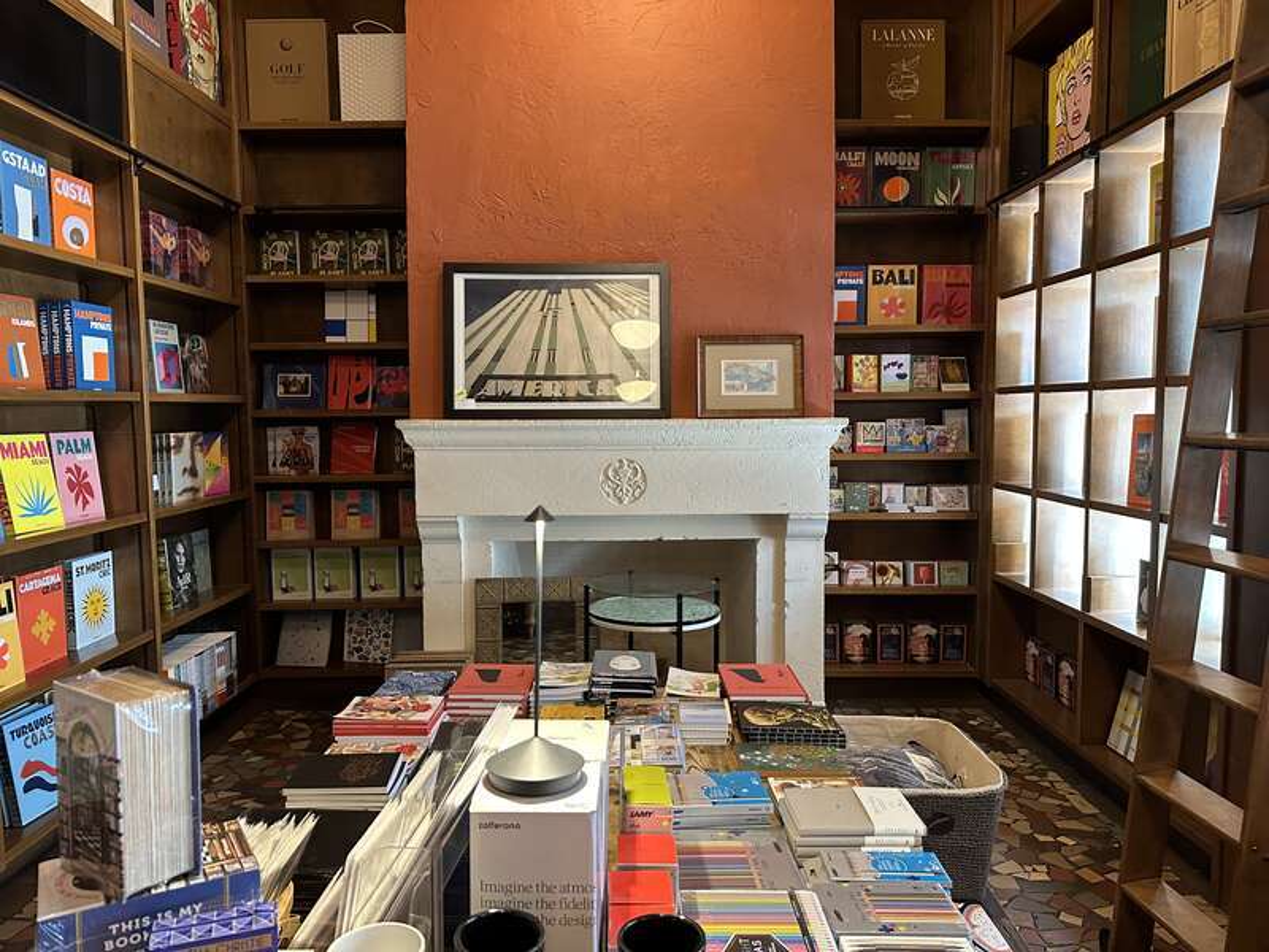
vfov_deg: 56.8
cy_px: 476
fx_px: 880
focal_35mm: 24
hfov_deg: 71.6
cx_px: 634
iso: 500
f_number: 1.78
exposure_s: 1/60
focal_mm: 6.86
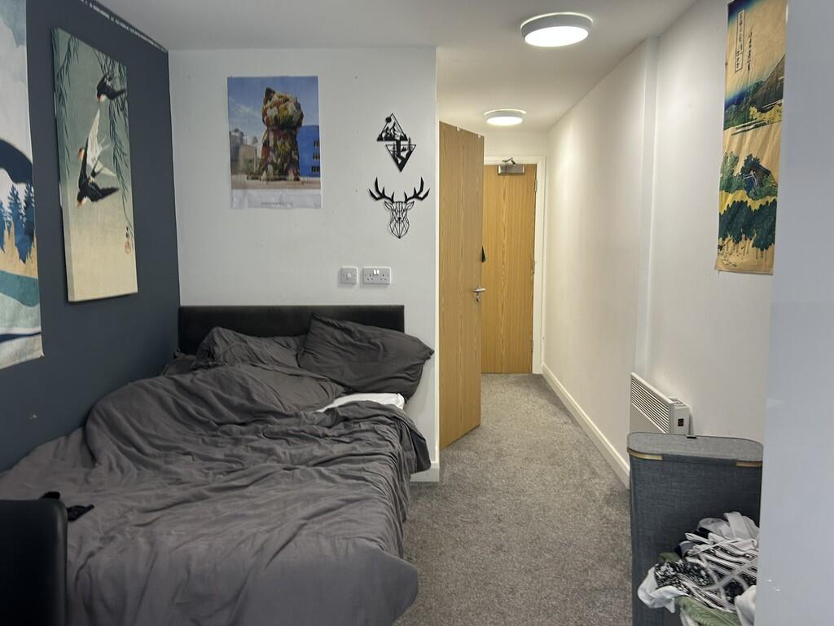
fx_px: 626
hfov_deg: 67.3
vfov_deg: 53.1
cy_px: 313
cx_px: 417
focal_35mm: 26
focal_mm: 5.7
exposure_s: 1/50
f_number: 1.5
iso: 100
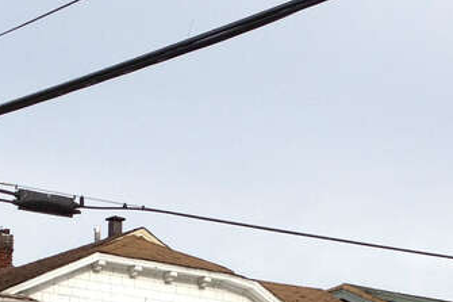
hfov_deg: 23.4
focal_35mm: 87
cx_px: 231
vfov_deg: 14.9
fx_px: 1094
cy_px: 404
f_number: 2.4
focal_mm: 4.28
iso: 64
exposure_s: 1/1062
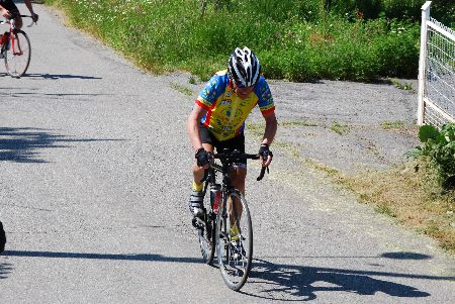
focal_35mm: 165
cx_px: 228
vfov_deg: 8.3
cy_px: 152
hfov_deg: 12.4
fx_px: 2087
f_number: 10
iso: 100
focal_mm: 110
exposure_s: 1/125
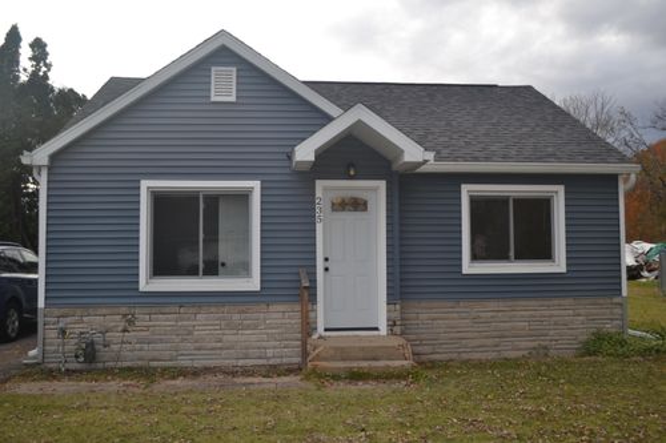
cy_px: 222
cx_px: 333
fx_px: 610
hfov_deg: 57.2
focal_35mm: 33
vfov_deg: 39.9
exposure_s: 1/125
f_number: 4
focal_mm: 22
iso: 100
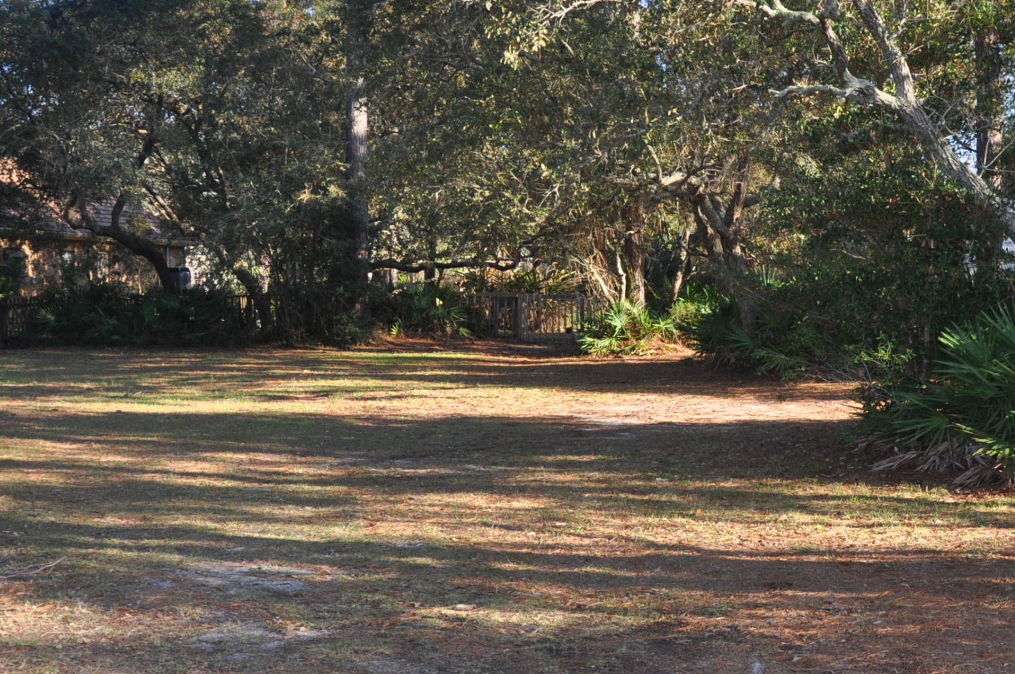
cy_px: 291
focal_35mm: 51
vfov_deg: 26.4
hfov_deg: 38.5
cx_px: 669
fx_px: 1436
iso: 400
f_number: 3.5
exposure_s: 1/200
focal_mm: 18
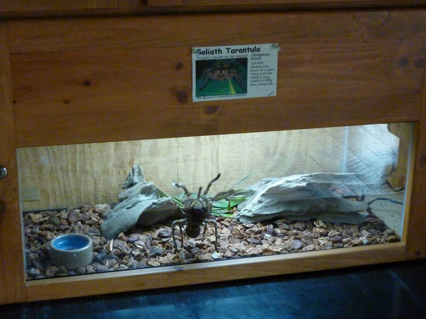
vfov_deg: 23.3
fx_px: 775
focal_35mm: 63
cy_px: 160
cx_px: 213
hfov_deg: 30.7
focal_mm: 10.3
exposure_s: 1/15
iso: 800
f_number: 4
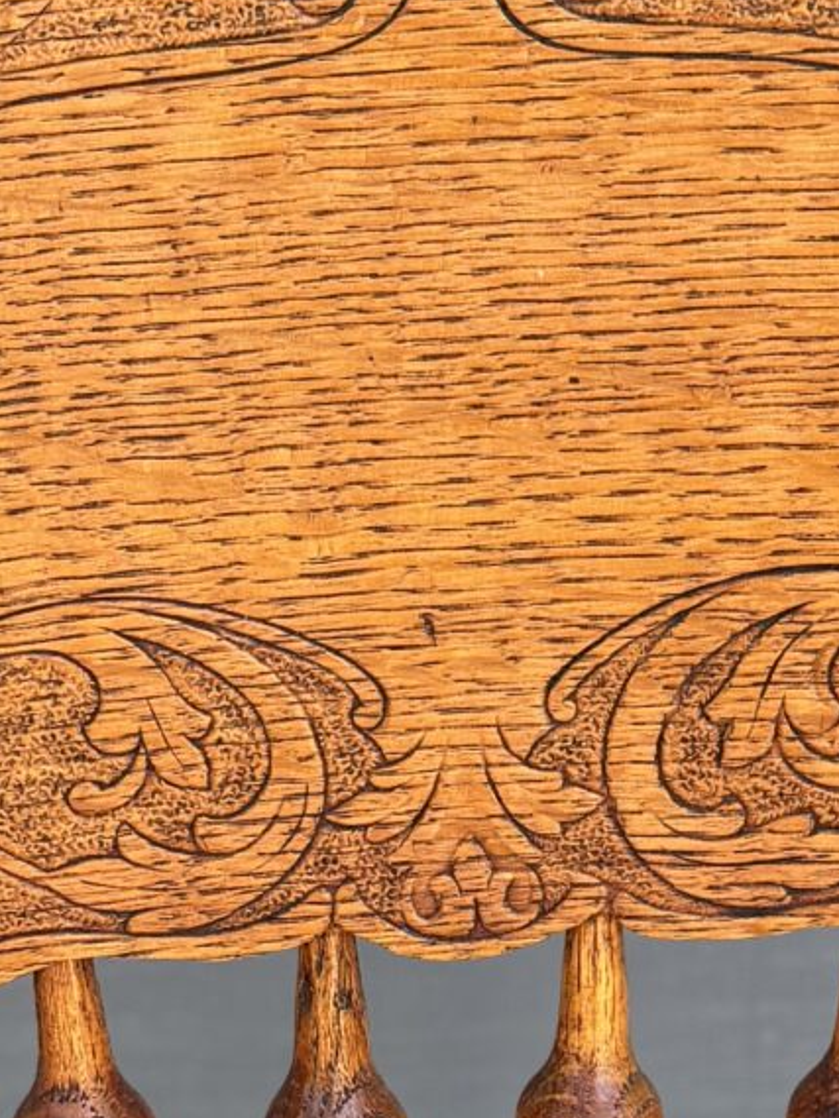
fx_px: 3489
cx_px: 438
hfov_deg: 13.7
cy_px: 949
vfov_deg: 18.0
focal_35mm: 108
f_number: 1.78
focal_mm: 6.76
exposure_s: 1/158
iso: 64
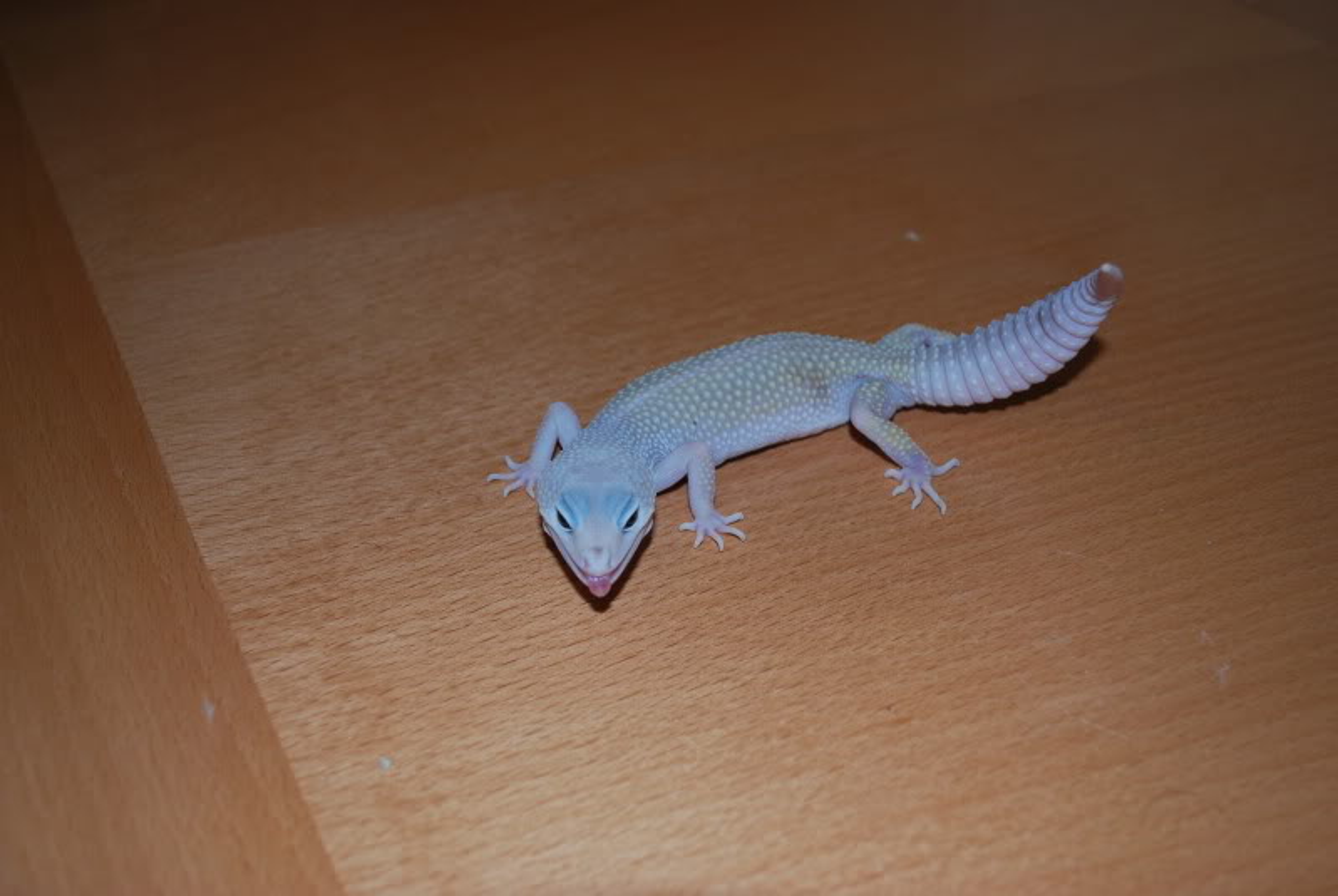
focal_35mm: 36
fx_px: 1340
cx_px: 669
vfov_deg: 37.0
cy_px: 448
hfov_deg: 53.1
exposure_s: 1/60
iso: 200
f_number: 4.2
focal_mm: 24
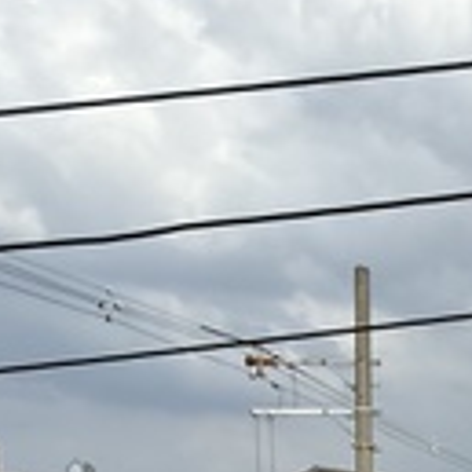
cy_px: 628
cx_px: 732
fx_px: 1034
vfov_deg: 22.7
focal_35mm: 67
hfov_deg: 21.2
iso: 50
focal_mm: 2.22
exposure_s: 1/3460
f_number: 2.2
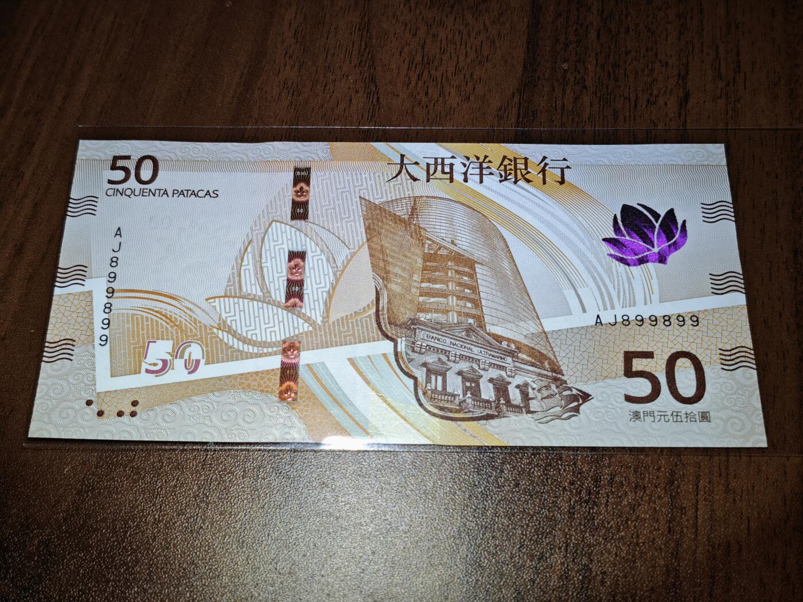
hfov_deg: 38.2
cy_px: 301
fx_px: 1160
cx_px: 402
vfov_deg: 29.1
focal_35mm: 50
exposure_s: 1/100
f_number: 1.63
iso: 125
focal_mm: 5.85
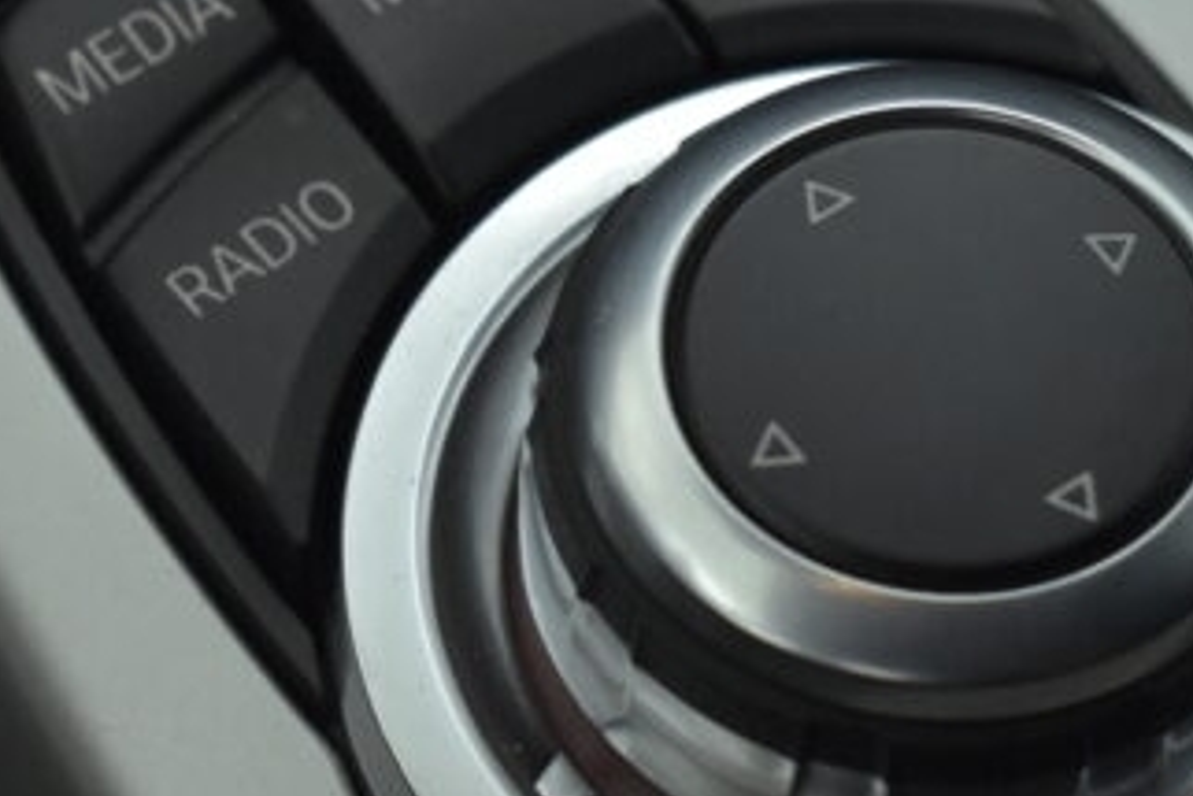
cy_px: 463
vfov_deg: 7.6
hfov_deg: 11.3
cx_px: 741
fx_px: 6001
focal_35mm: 181
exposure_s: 1/200
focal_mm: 38
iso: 1600
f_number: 4.8
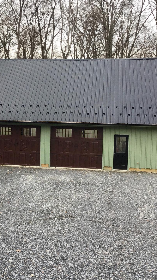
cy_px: 135
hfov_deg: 24.8
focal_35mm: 48
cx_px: 47
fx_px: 355
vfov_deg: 42.9
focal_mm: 3.3
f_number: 2.4
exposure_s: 1/120
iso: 32
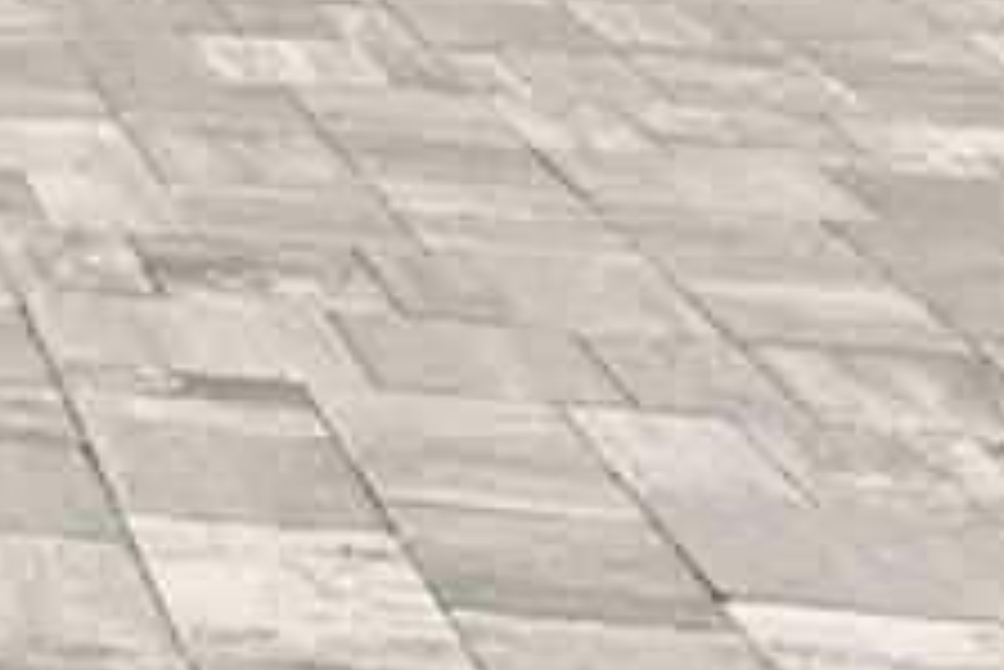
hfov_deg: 12.3
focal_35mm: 126
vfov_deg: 9.5
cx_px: -1522
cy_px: -1052
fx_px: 3505
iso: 400
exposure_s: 1/1600
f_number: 8
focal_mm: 17.5
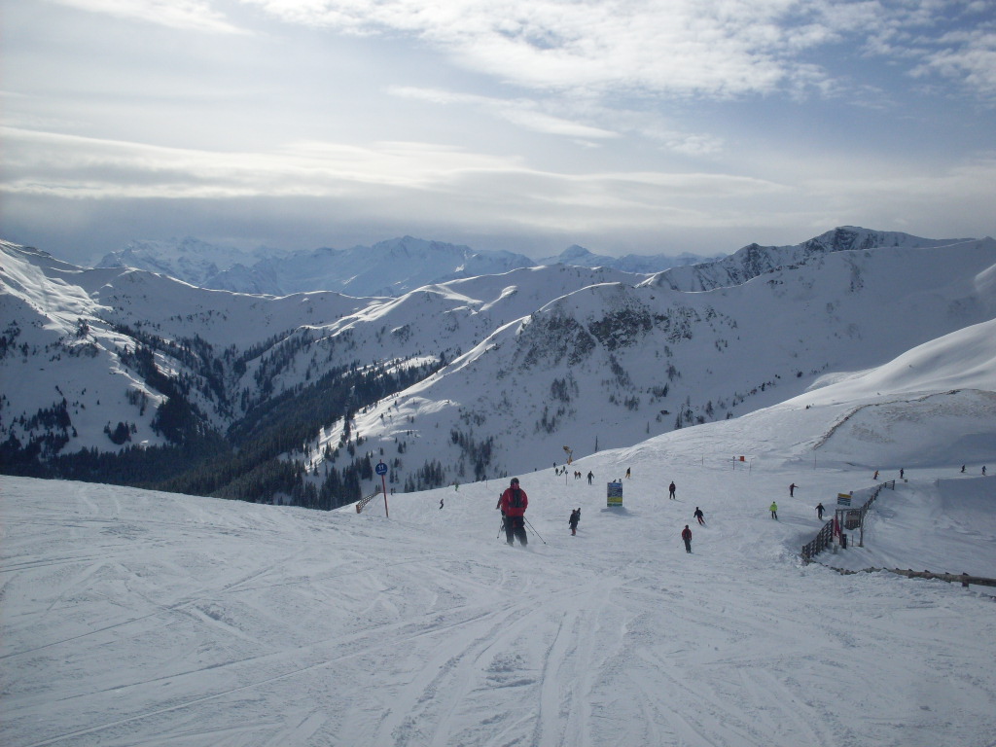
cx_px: 498
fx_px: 1093
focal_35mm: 38
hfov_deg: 49.0
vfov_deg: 37.7
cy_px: 374
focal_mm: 6.3
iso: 80
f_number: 8.4
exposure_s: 1/750
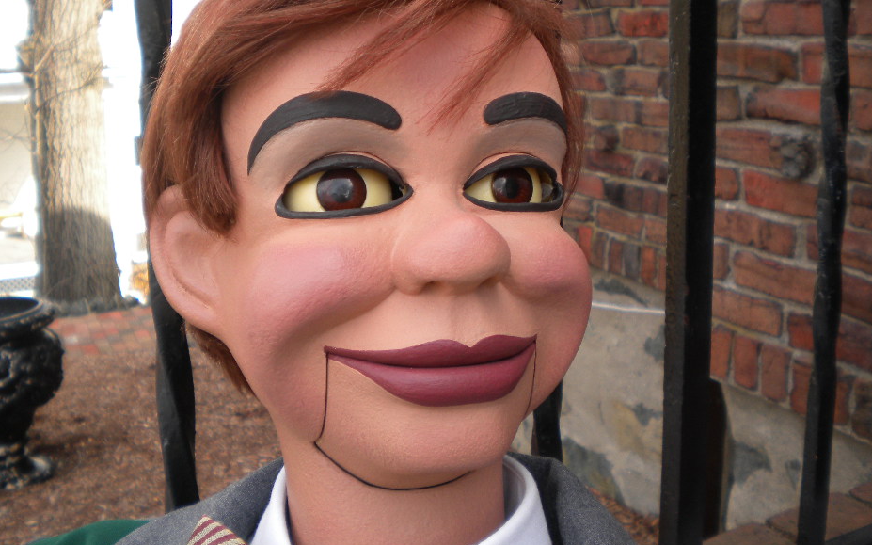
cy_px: 203
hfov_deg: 48.2
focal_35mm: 41
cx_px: 404
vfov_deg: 31.1
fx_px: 974
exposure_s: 1/210
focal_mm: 6.3
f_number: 3.1
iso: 80
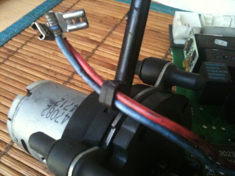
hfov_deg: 52.6
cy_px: 88
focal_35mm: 35
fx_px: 238
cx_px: 118
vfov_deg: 40.7
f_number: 2.8
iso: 500
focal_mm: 3.85
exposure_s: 1/11
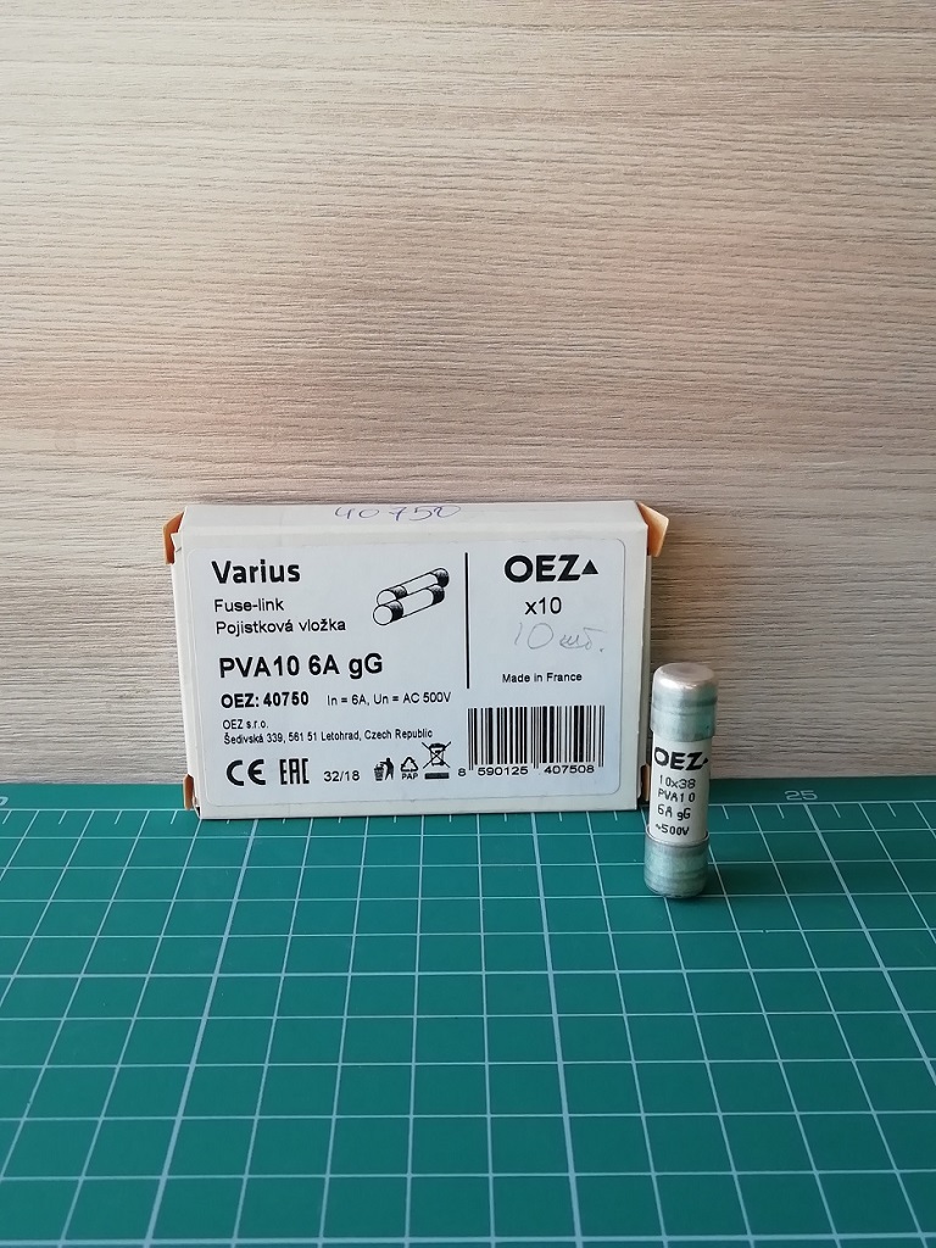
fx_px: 1370
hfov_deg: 37.7
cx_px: 468
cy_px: 624
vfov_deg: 49.0
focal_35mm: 38
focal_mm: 3.21
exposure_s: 1/157
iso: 50
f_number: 2.2
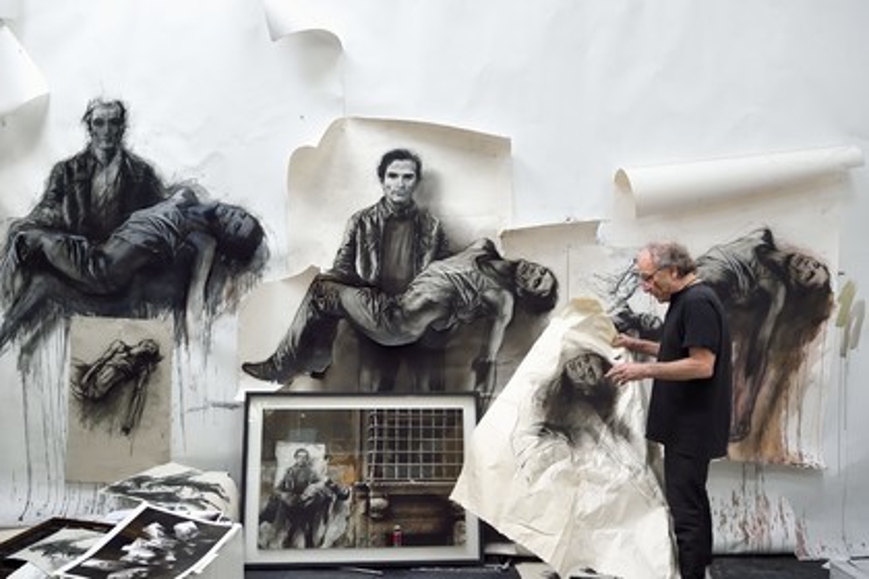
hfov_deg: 60.3
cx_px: 434
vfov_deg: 42.3
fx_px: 748
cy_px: 290
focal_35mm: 31
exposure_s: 1/125
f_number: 5.6
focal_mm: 31
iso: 800
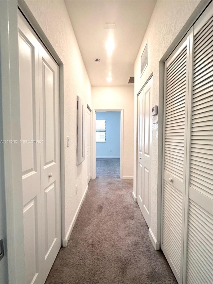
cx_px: 106
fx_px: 115
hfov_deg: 85.7
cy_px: 142
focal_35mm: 14
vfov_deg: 102.1
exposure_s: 1/120
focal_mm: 2.22
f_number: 2.2
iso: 160
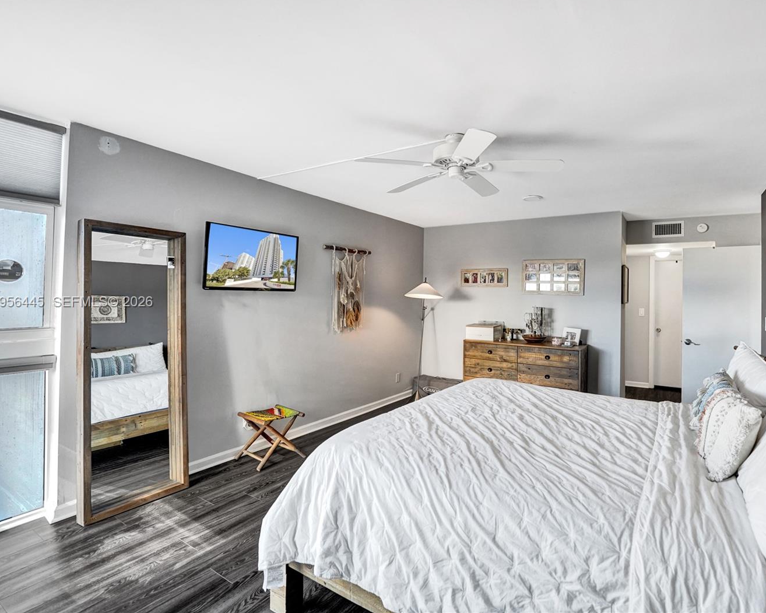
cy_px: 303
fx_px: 363
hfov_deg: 92.5
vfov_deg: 80.4
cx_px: 438
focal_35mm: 16
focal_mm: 14
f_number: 2.8
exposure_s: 1/250
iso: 1250
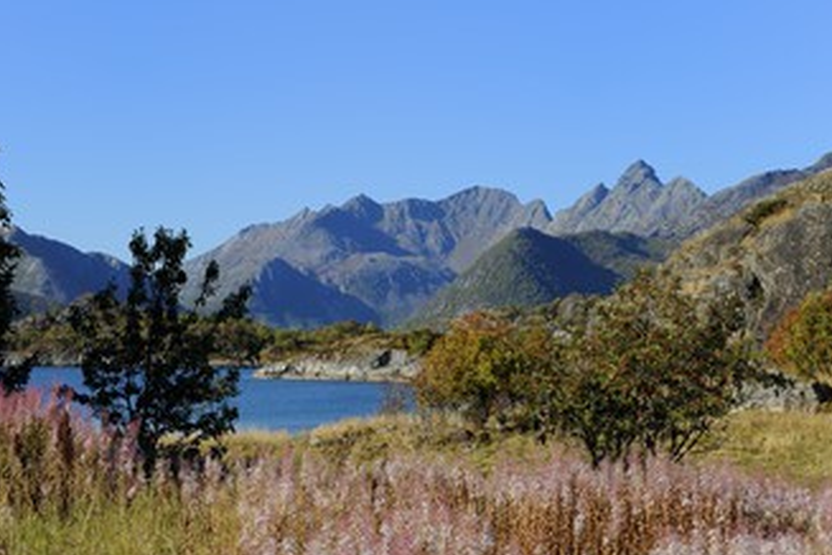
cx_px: 361
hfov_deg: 22.6
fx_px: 2080
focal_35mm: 90
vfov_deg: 15.2
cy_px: 331
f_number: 13
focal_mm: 70
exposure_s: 1/160
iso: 200
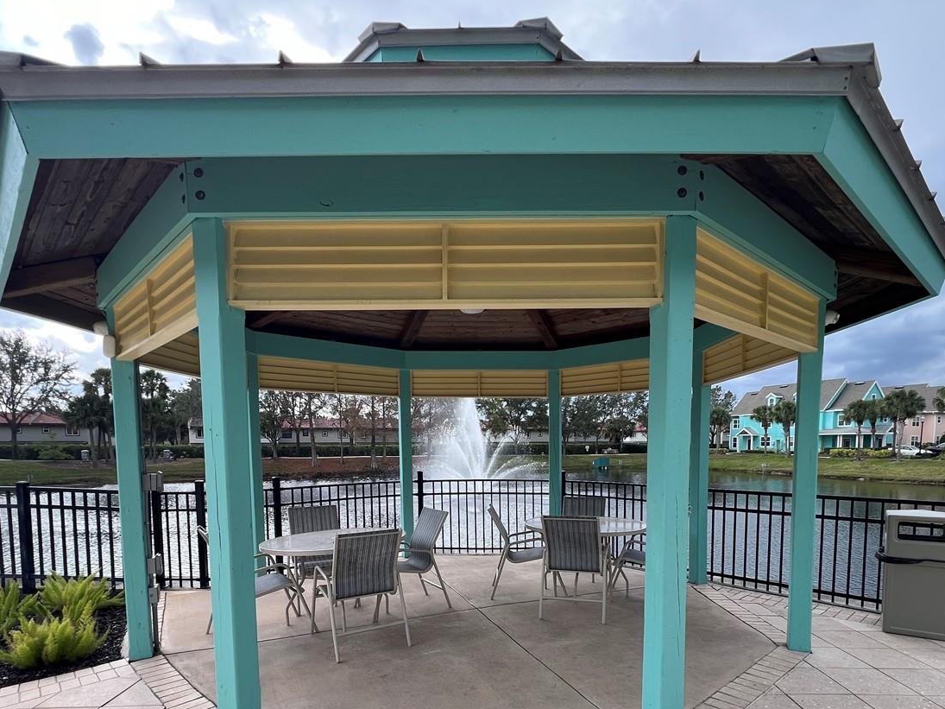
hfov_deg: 84.6
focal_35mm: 19
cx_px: 495
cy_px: 487
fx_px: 519
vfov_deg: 66.3
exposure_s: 1/438
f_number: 1.8
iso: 32
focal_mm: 1.57
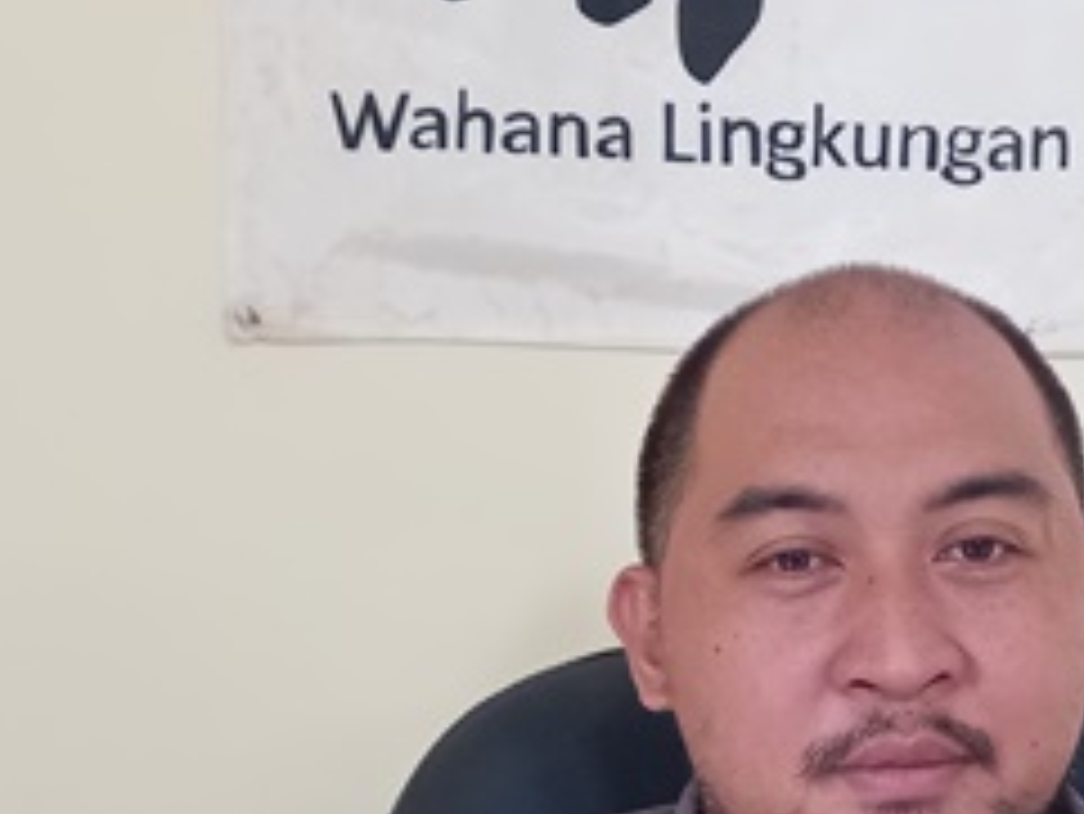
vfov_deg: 17.5
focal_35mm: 83
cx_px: 774
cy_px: 720
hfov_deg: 23.4
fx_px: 2600
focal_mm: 4.6
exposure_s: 1/50
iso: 200
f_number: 2
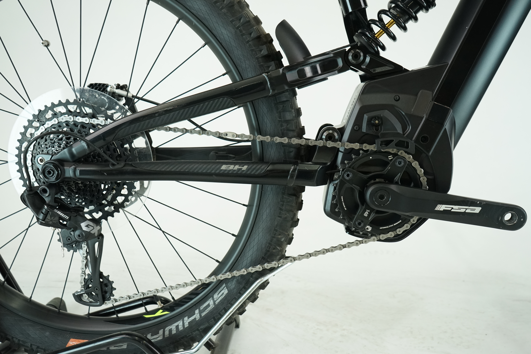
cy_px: 177
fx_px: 428
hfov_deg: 63.7
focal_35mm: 29
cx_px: 266
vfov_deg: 45.0
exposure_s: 1/200
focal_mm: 29
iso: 1600
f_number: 5.6
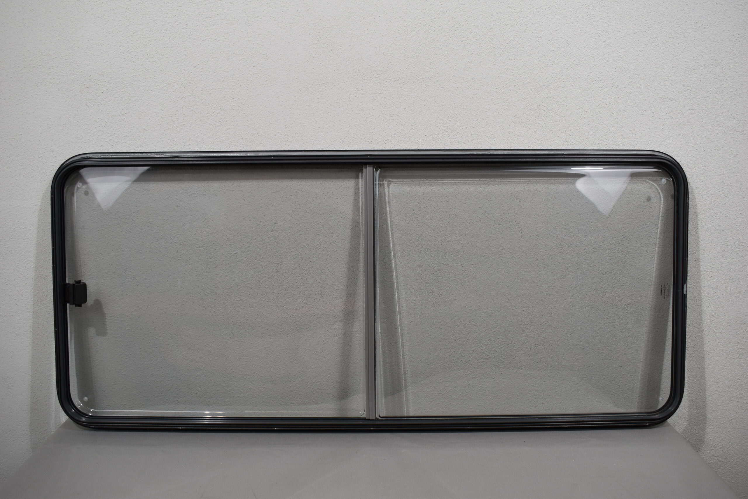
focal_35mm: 33
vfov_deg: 40.0
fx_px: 686
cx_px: 374
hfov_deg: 57.2
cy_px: 250
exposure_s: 1/125
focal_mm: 22
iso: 360
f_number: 5.6
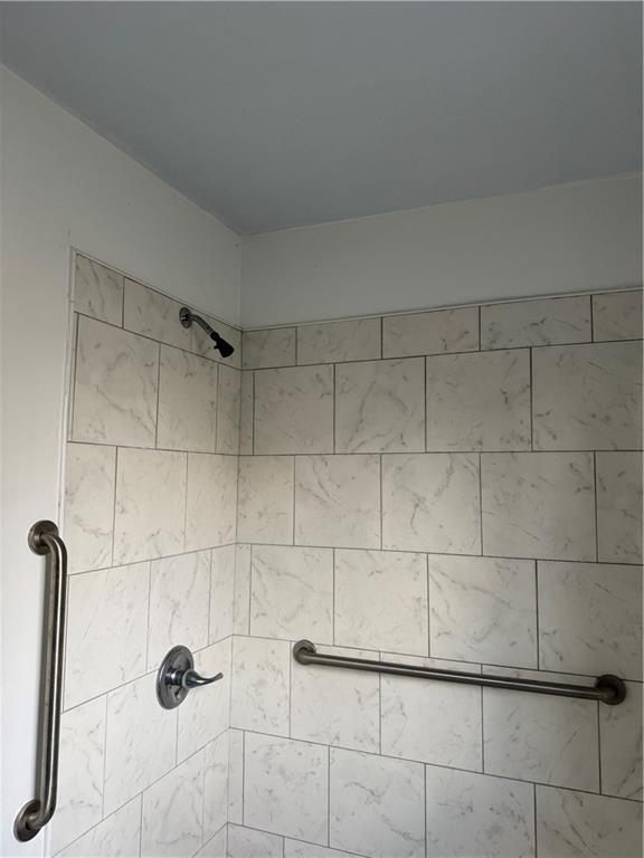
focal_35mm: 24
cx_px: 322
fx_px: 595
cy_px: 429
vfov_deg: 71.6
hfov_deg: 56.8
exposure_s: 1/121
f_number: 1.78
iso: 160
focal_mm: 6.76
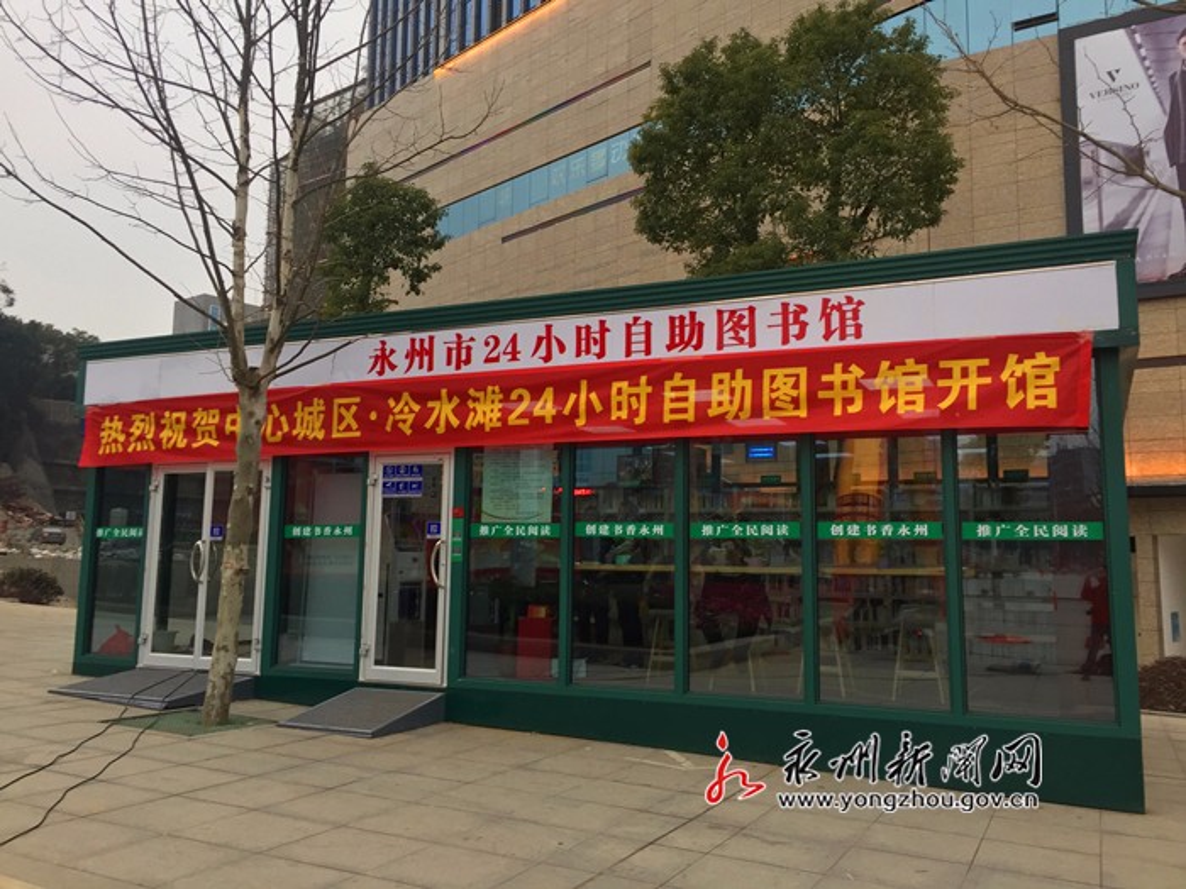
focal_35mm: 29
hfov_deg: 61.7
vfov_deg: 48.2
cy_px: 444
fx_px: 994
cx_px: 593
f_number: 2.2
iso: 50
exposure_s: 1/100
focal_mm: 4.15
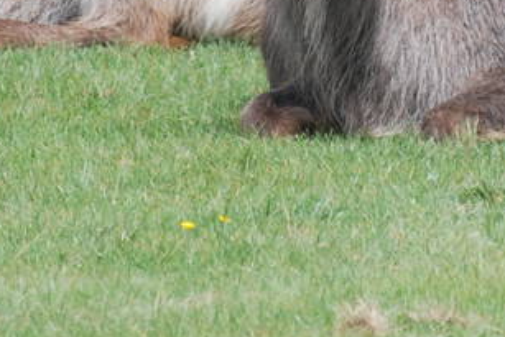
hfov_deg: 1.4
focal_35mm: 1527
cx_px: 661
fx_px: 21424
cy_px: -538
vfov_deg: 0.9
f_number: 5
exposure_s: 1/640
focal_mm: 195
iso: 200
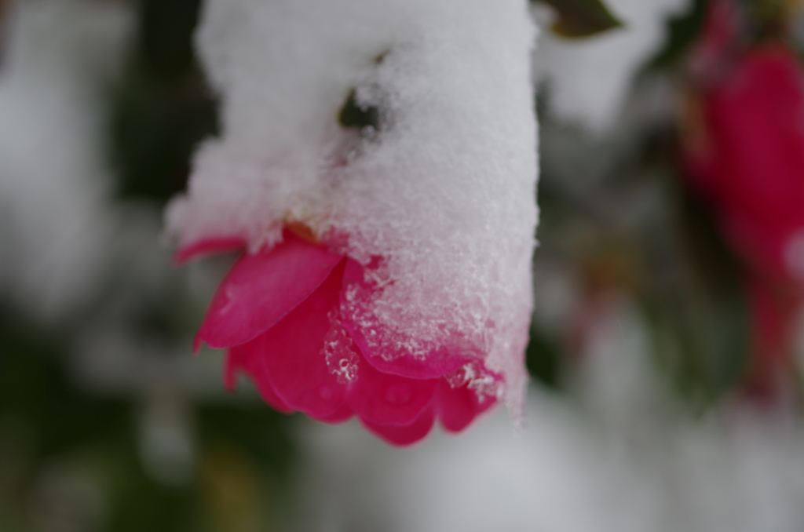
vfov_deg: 18.1
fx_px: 1671
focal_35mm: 75
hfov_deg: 27.0
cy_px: 266
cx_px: 402
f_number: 2.8
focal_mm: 50
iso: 100
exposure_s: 1/400
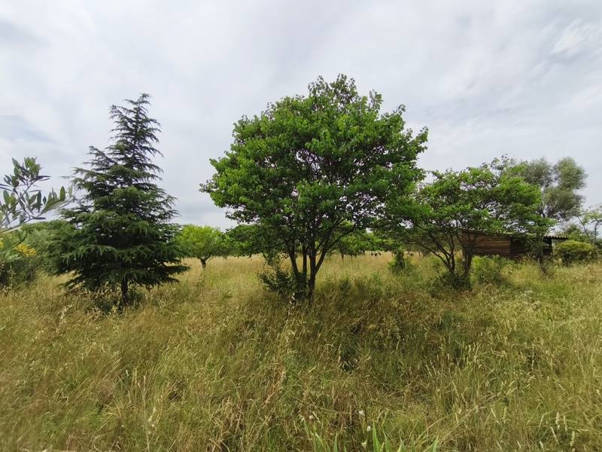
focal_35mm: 15
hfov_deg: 98.2
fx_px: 261
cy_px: 226
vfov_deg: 81.7
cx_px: 301
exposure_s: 1/2801
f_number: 2.2
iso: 50
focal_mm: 1.91
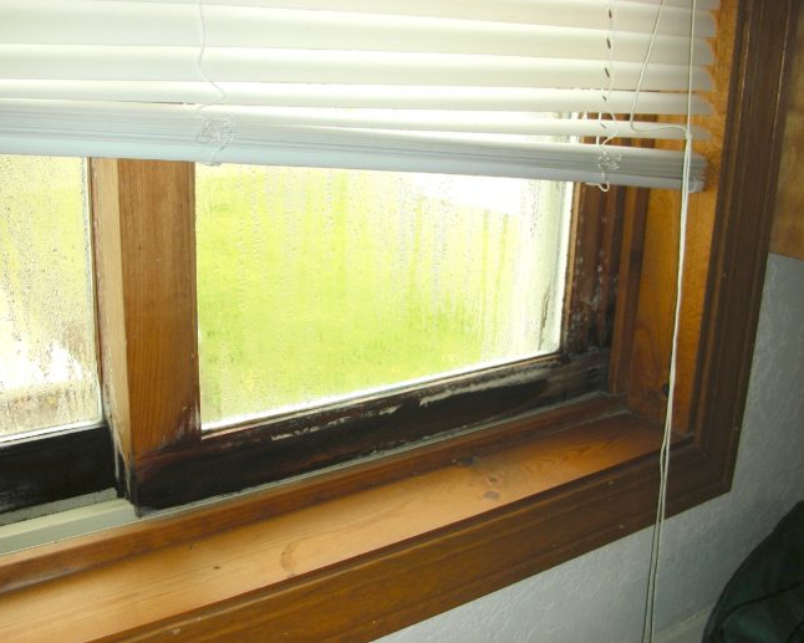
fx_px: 881
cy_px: 320
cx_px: 378
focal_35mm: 37
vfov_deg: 40.1
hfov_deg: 49.1
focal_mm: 5.8
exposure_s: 1/30
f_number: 3
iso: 50
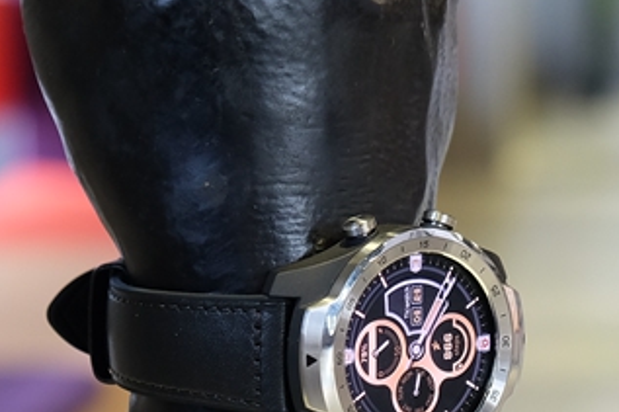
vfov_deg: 7.0
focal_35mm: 197
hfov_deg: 10.4
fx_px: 3385
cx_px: 398
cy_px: 356
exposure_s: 1/30
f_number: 4.5
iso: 640
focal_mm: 40.7
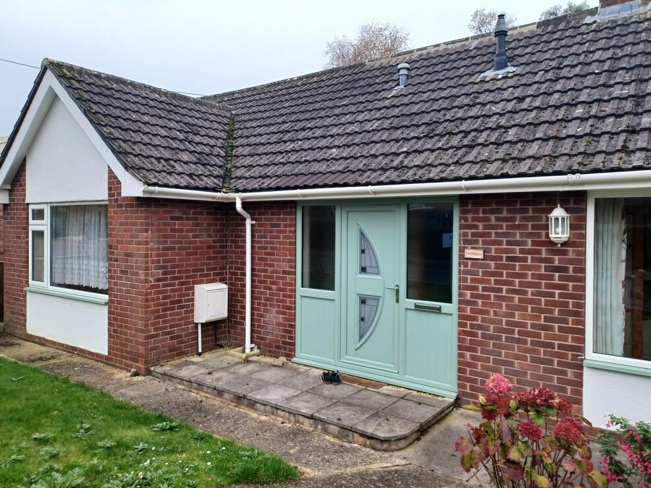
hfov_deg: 67.3
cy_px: 236
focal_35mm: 26
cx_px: 338
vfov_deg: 53.0
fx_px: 489
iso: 40
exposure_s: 1/50
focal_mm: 4.6
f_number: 1.8
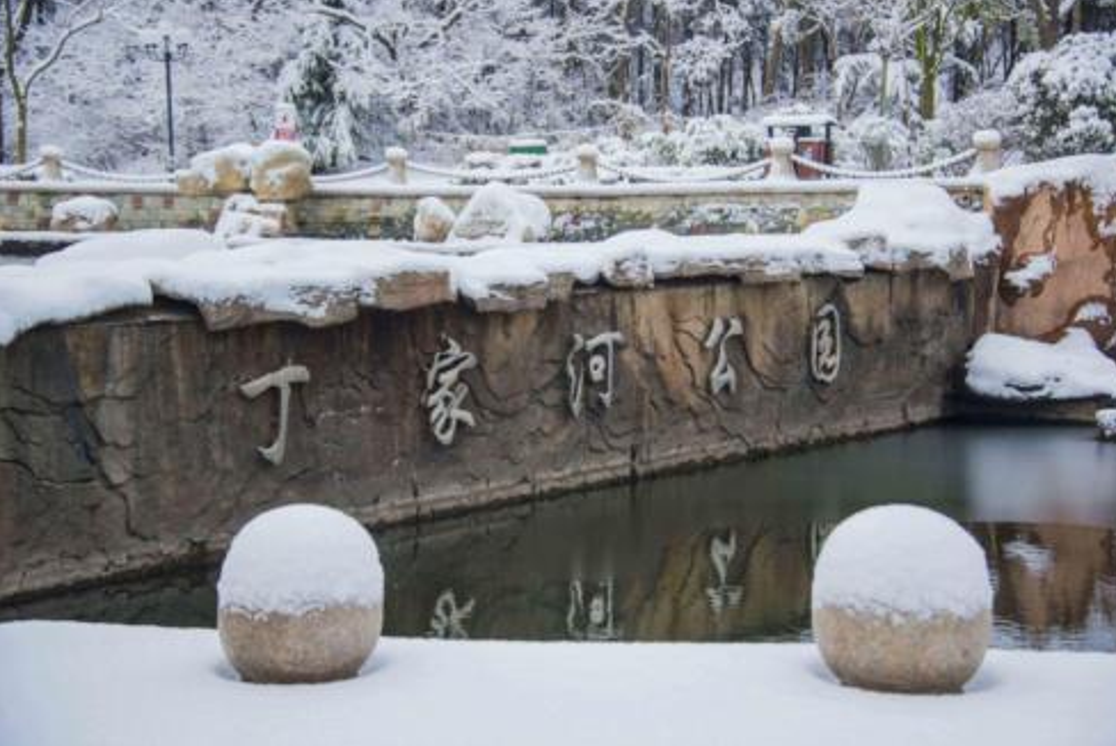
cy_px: 368
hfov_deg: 25.3
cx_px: 567
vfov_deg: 17.1
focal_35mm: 80
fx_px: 2481
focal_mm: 78
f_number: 5
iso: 2000
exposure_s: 1/400
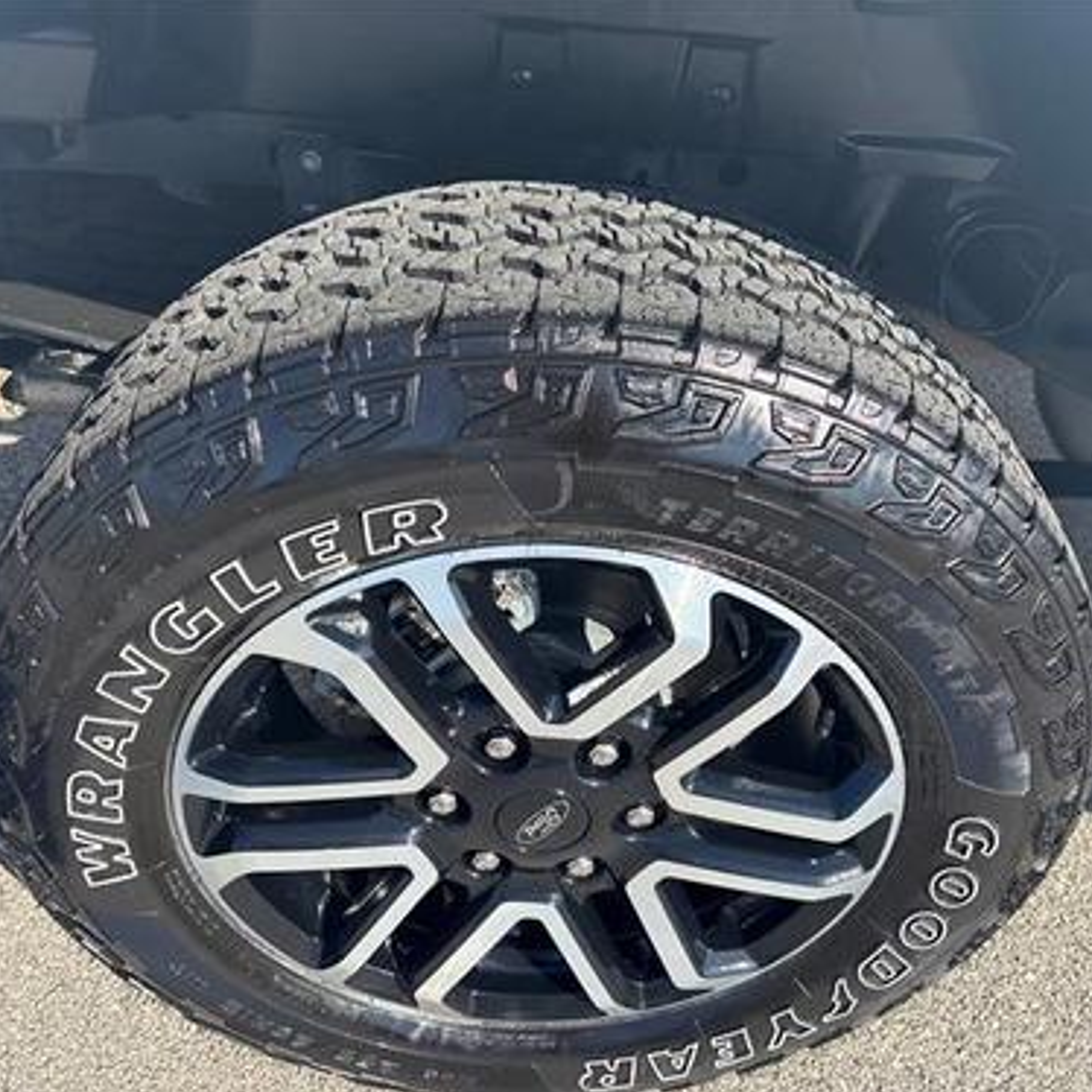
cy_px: 546
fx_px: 1106
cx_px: 566
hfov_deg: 52.5
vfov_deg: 52.5
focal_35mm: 31
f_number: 1.6
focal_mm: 5.96
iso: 64
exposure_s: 1/1155
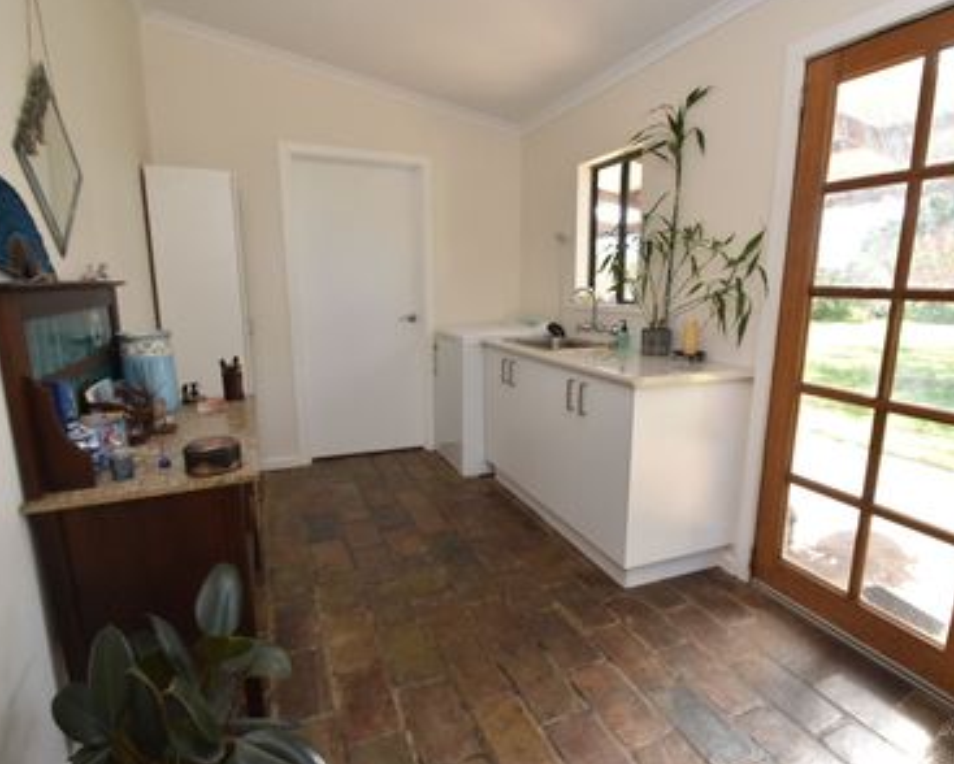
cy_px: 388
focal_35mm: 18
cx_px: 528
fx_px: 508
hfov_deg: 86.0
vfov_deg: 73.8
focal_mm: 10
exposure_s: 1/125
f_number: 5.6
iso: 560
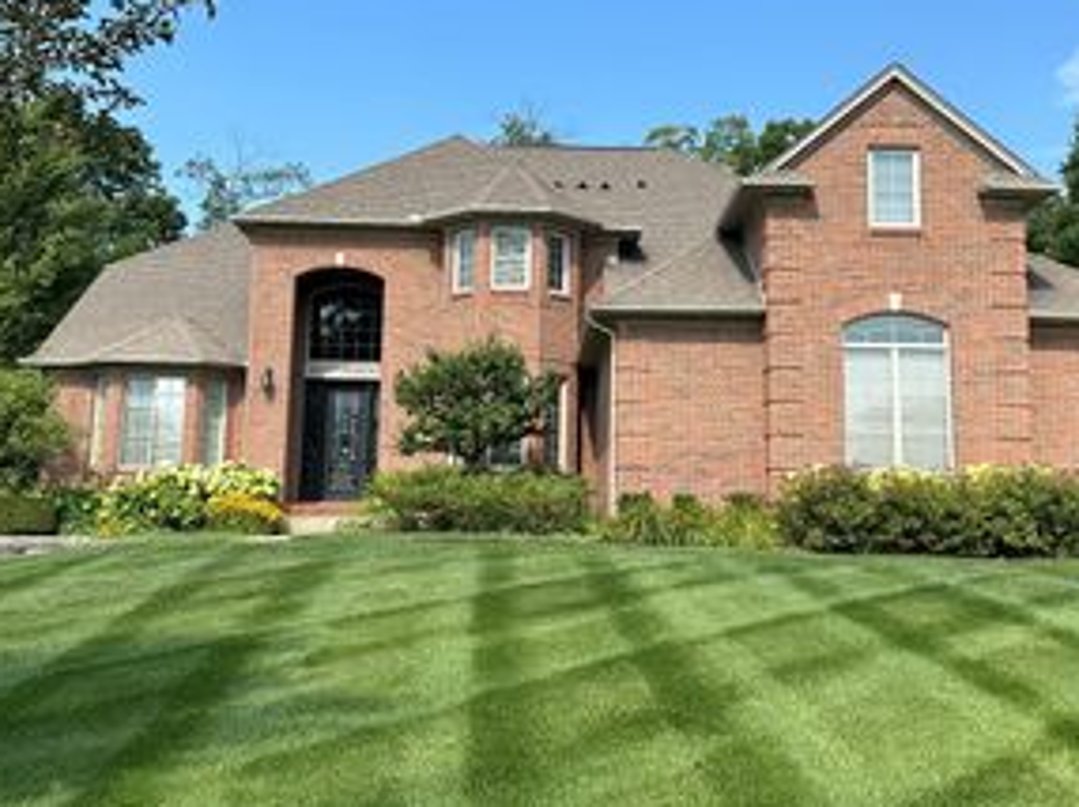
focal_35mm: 42
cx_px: 558
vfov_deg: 34.2
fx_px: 1308
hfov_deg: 44.8
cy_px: 326
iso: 80
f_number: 1.78
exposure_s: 1/2967
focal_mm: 6.86
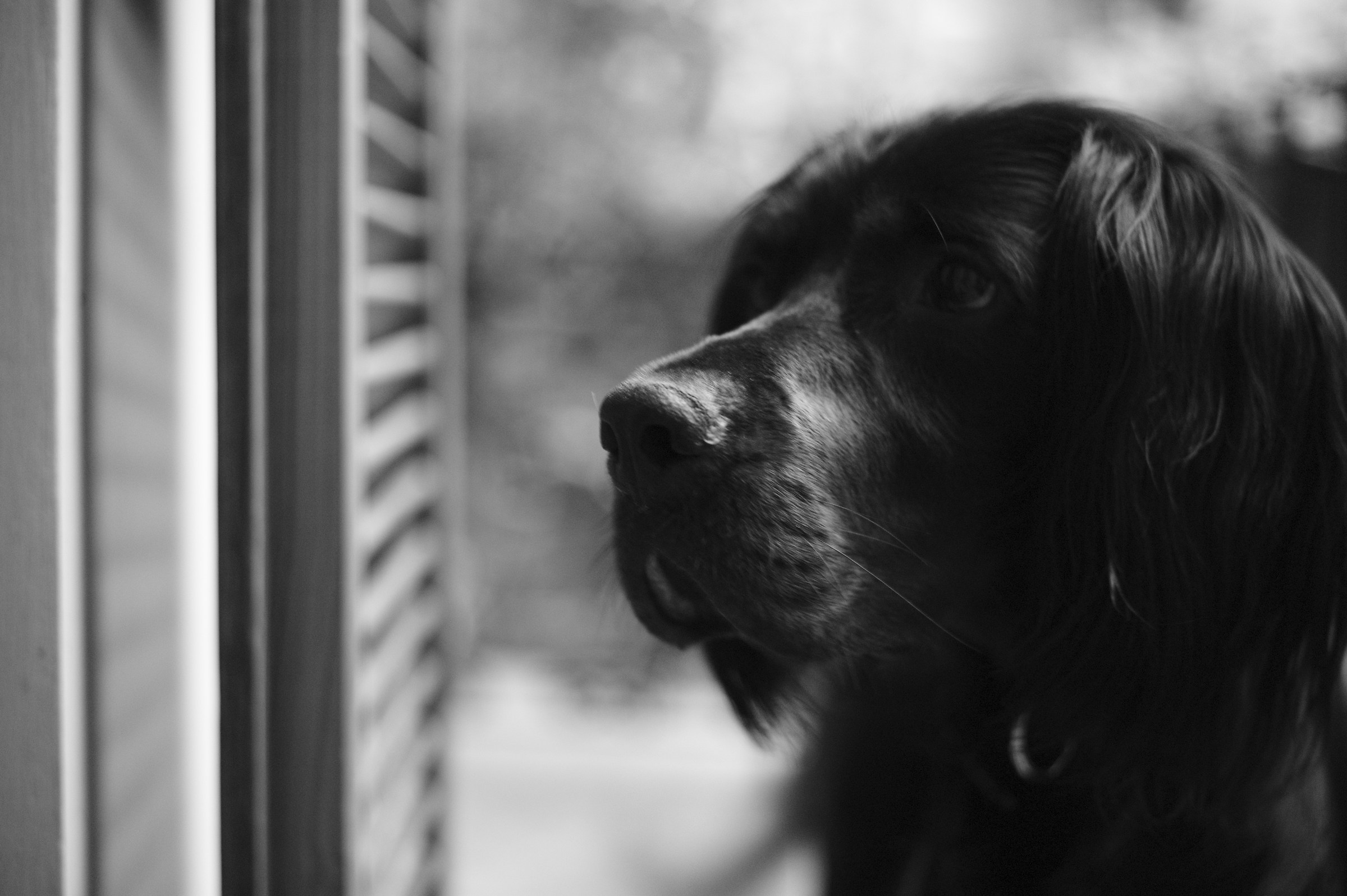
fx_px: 3365
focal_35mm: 90
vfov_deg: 15.2
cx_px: 674
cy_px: 448
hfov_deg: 22.6
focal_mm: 90
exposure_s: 1/30
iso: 1250
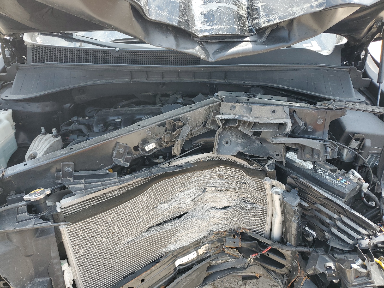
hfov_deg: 67.3
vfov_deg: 53.1
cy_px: 144
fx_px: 288
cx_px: 192
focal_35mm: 26
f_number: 1.5
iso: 50
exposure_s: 1/625
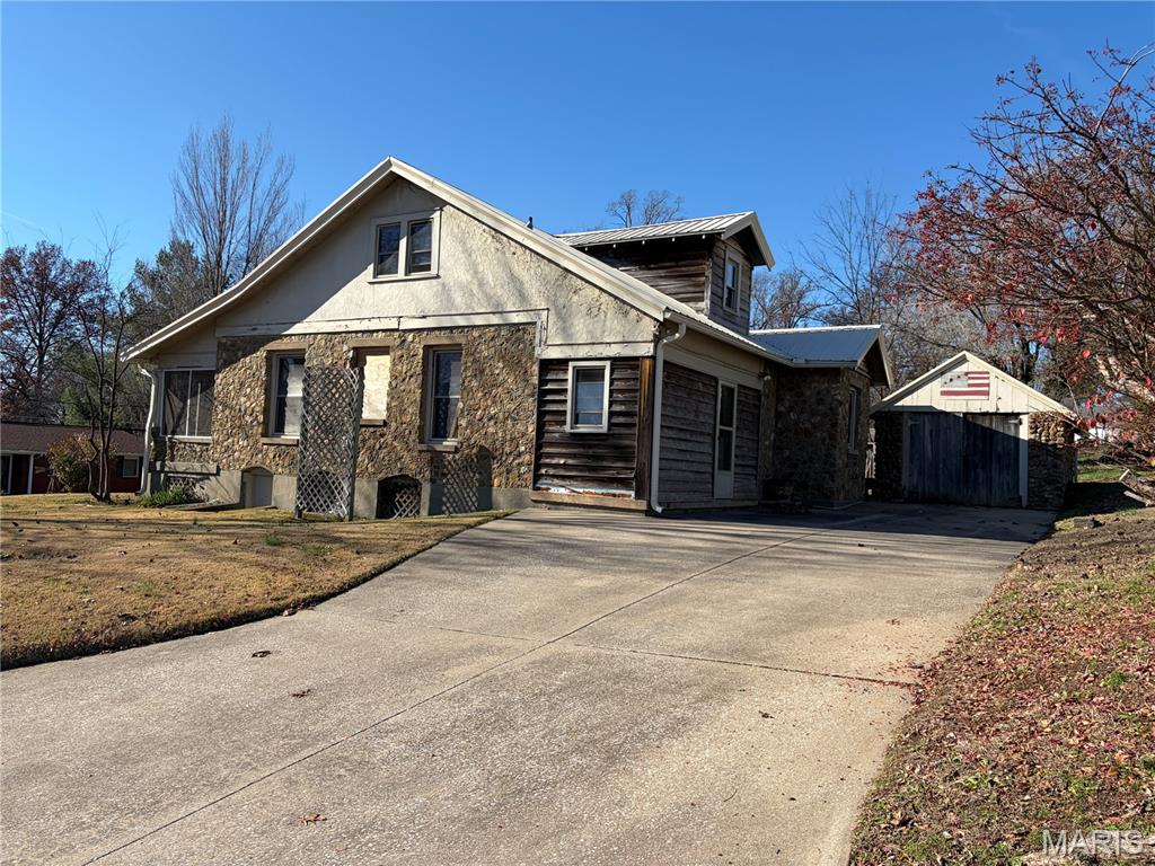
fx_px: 868
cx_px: 578
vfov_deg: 53.1
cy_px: 433
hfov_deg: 67.3
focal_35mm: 26
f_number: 1.6
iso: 64
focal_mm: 5.96
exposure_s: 1/3831
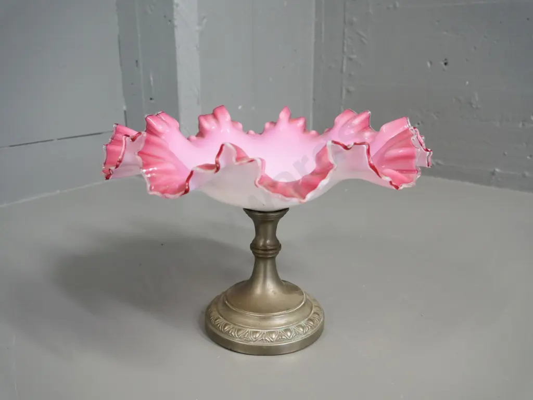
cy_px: 200
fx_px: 524
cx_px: 266
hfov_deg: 54.0
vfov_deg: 41.8
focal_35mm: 34
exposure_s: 1/50
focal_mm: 17
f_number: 5
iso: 1600
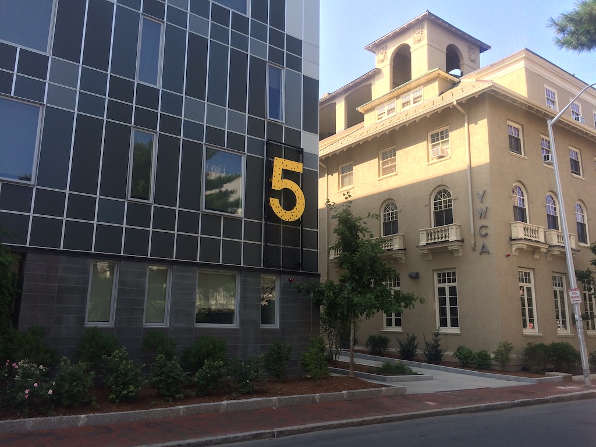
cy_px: 224
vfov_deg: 48.2
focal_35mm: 29
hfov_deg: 61.7
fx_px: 499
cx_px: 298
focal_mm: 4.15
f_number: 2.2
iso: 32
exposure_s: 1/672
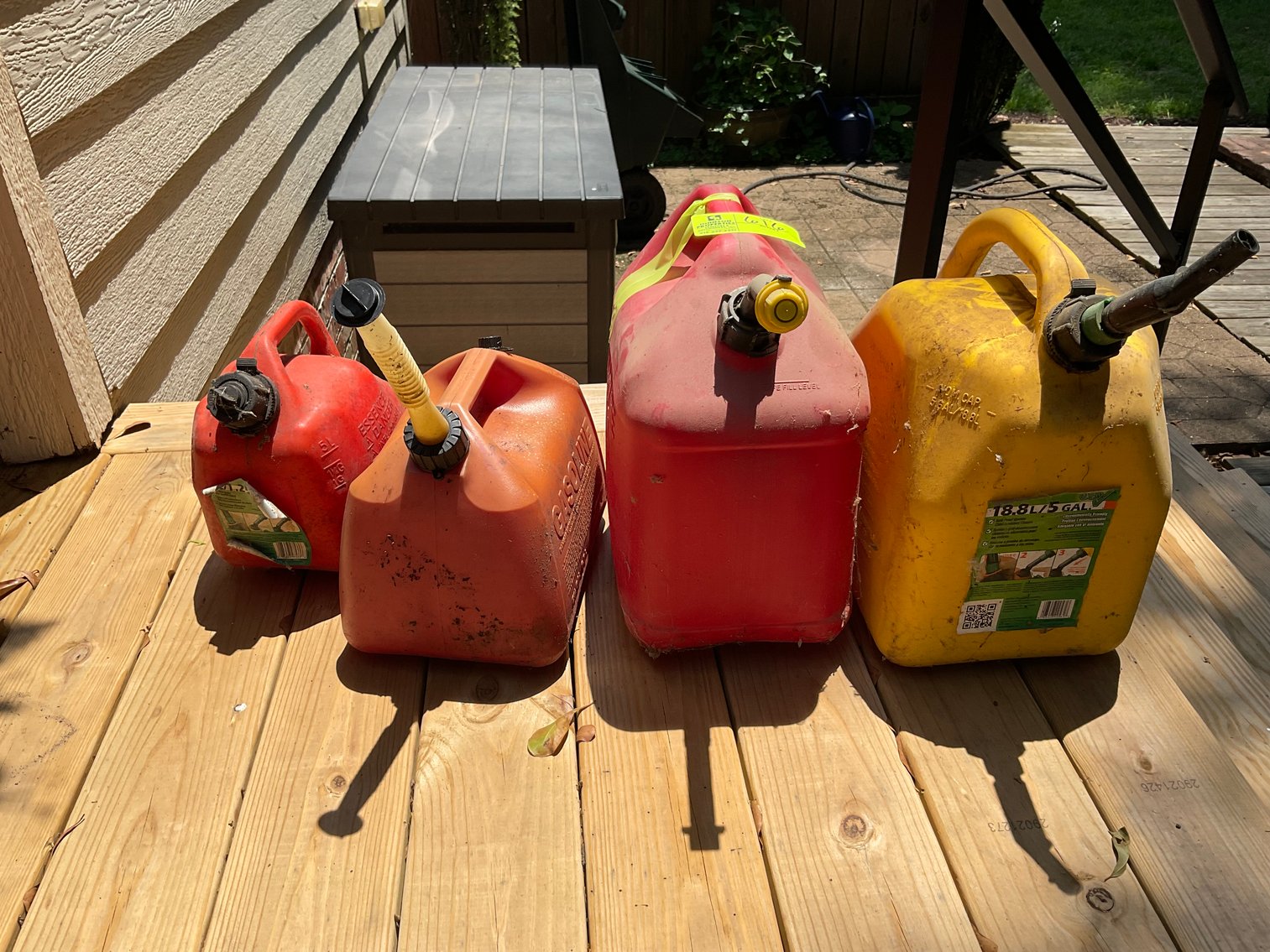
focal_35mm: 29
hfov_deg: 61.7
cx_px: 635
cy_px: 476
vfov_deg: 48.2
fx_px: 1064
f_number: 1.8
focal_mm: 3
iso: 16
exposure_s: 1/1730
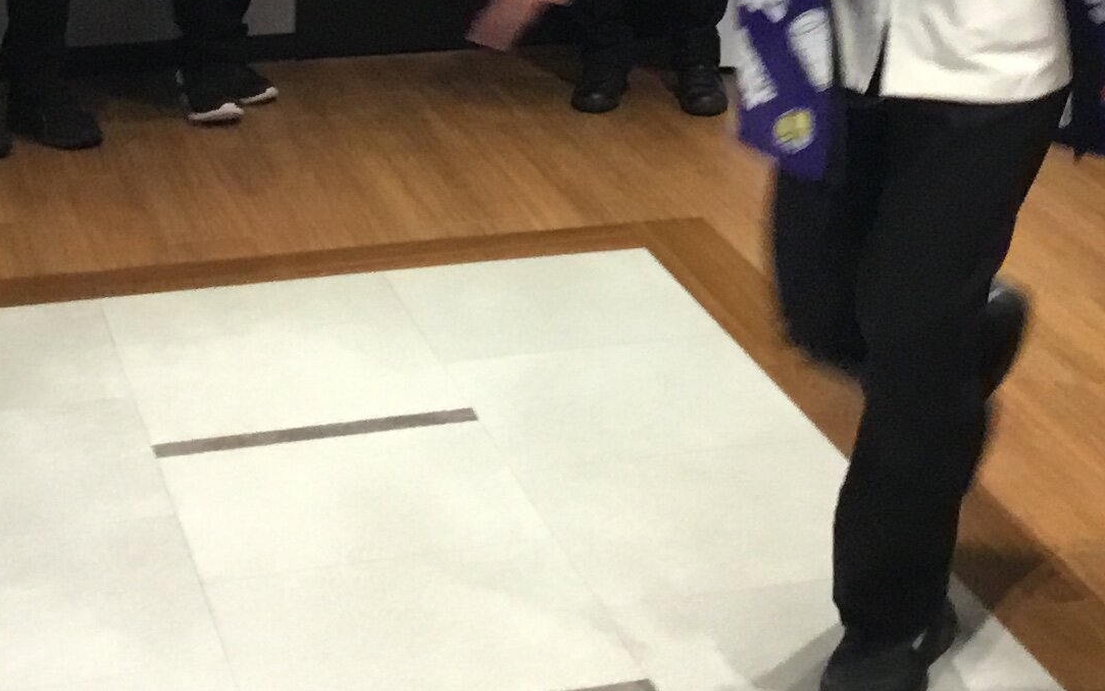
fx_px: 2982
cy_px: -361
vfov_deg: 12.5
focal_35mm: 99
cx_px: 844
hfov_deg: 20.8
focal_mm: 3.3
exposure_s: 1/30
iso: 125
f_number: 2.4
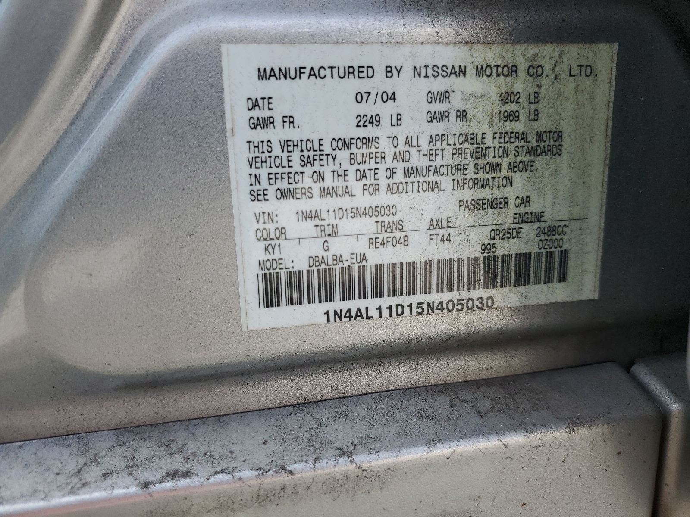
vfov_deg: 53.1
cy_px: 258
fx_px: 518
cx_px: 345
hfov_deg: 67.3
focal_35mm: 26
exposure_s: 1/1000
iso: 50
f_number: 1.5
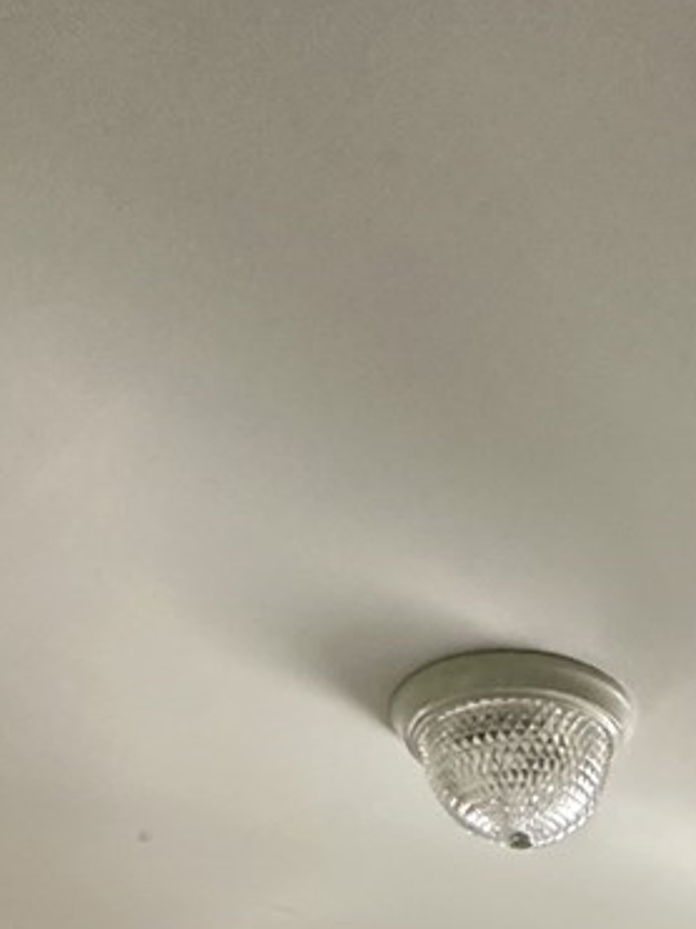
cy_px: 1600
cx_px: 734
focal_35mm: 58
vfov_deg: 22.5
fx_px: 1556
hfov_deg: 23.9
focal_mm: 2.22
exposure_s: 1/99
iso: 200
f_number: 2.2
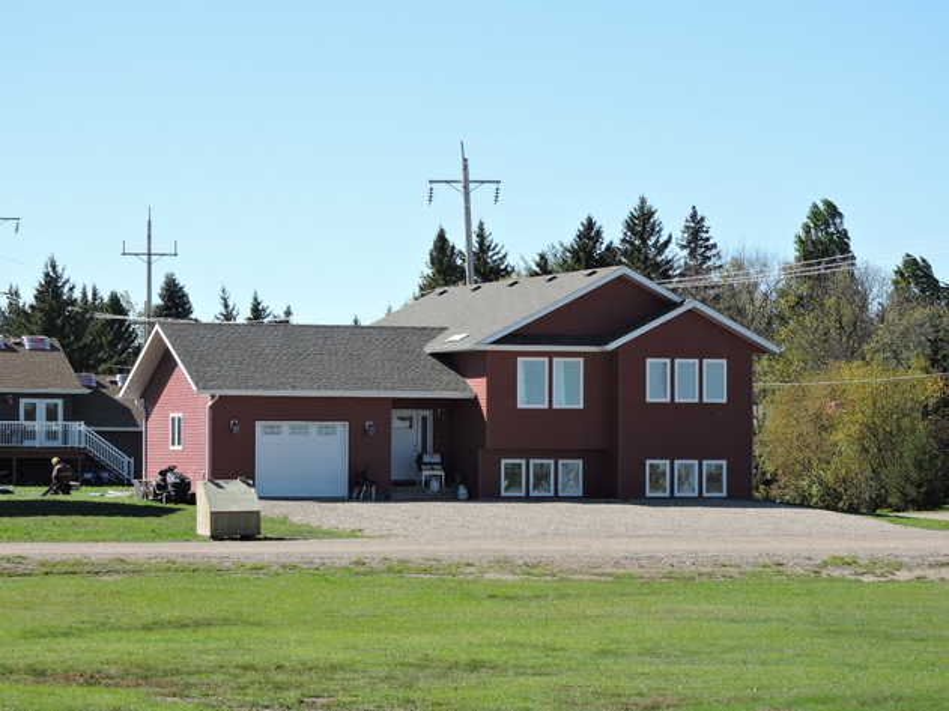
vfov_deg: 11.0
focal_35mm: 135
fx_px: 3700
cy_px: 356
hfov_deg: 14.6
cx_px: 474
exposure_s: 1/400
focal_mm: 24.2
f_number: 5
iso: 100
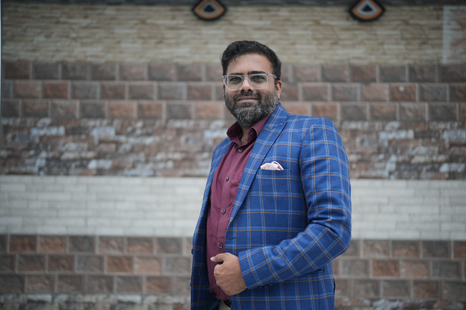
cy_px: 155
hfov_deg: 39.6
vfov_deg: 27.0
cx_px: 233
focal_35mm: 50
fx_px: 647
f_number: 1.4
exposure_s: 1/1000
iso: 100
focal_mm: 50
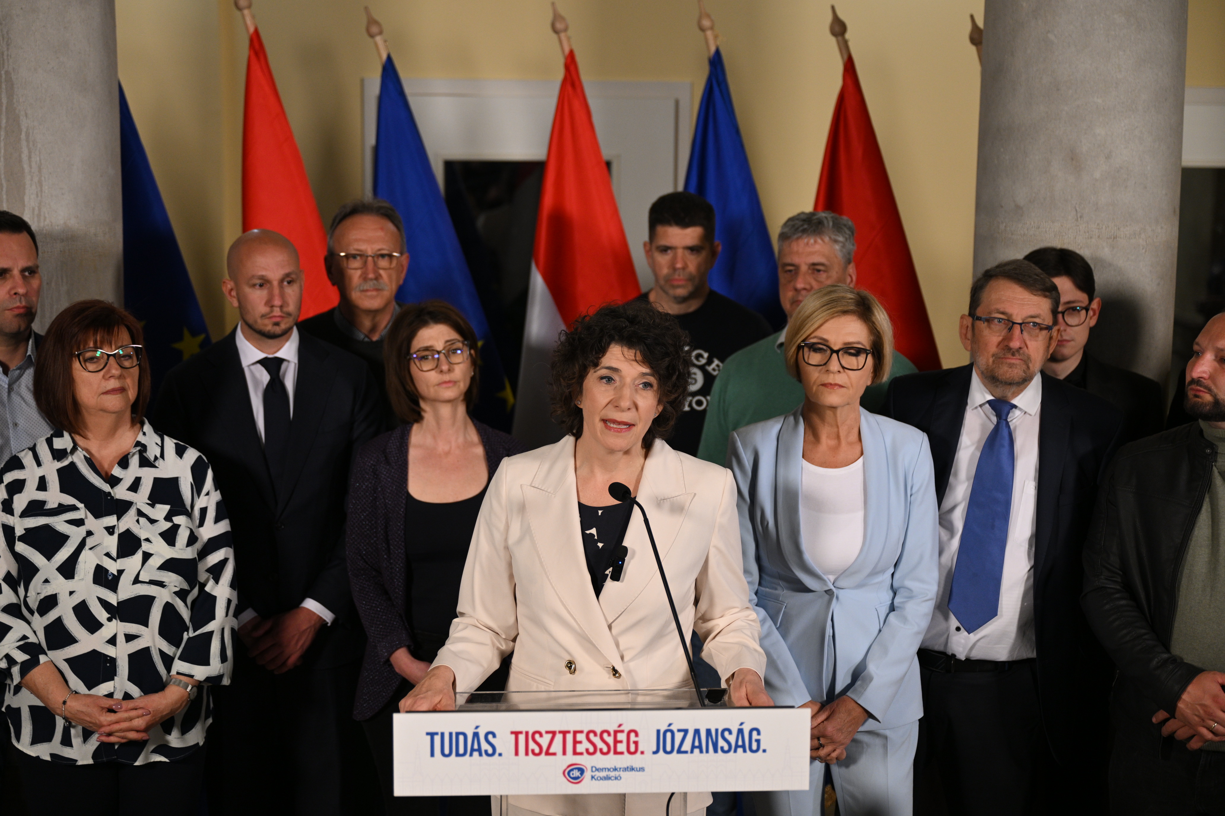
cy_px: 408
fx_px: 2042
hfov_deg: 33.4
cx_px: 612
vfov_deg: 22.6
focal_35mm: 60
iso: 720
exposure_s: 1/250
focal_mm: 60
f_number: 2.8
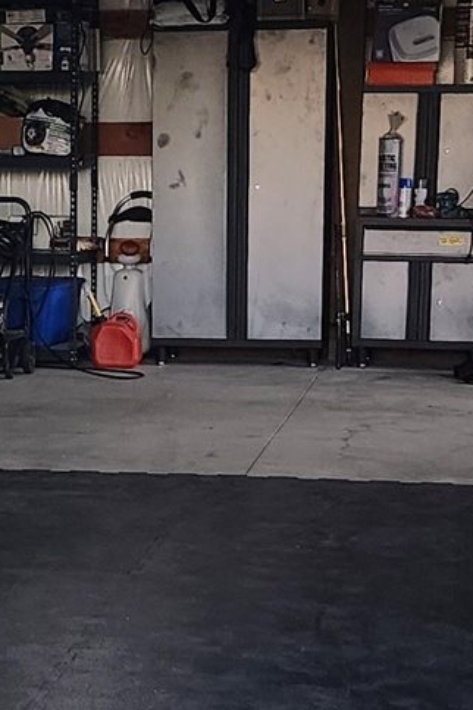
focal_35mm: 114
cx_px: 48
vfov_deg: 17.9
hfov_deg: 11.9
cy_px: 481
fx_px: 2247
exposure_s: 1/180
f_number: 1.8
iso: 125
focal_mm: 6.4
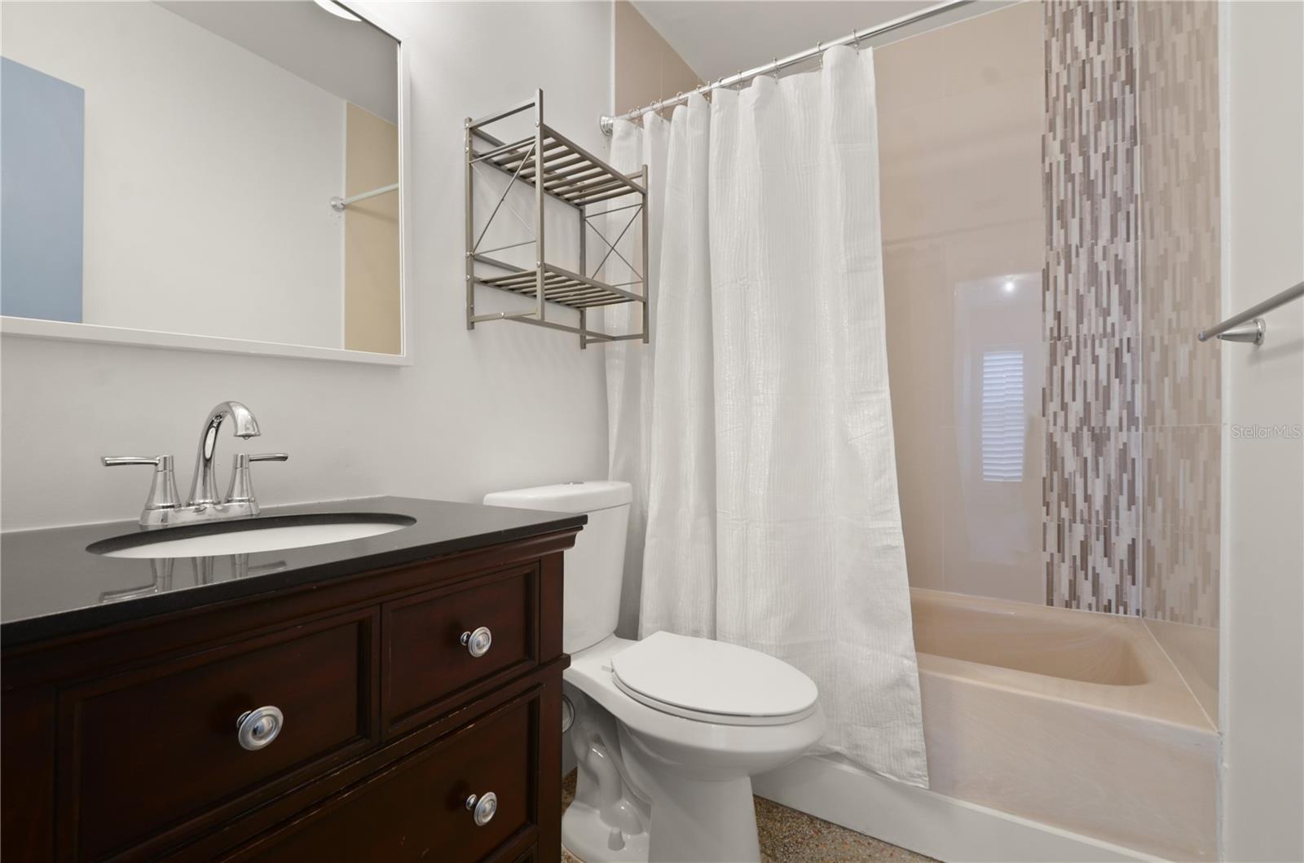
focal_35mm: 15
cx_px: 652
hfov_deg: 100.5
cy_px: 432
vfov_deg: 77.0
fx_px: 542
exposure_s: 1/2
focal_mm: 10
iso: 200
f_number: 8
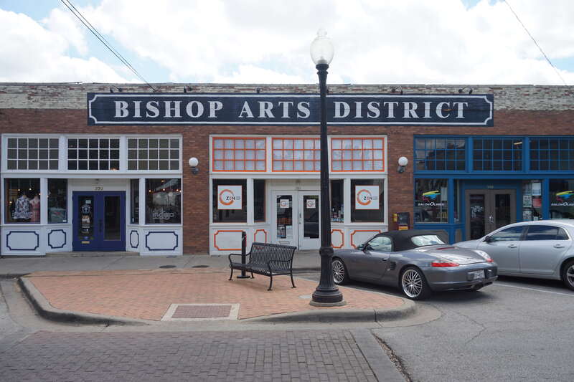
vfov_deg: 41.7
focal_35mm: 32
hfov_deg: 59.5
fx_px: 502
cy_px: 191
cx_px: 287
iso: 100
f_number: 8
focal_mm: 21
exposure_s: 1/125
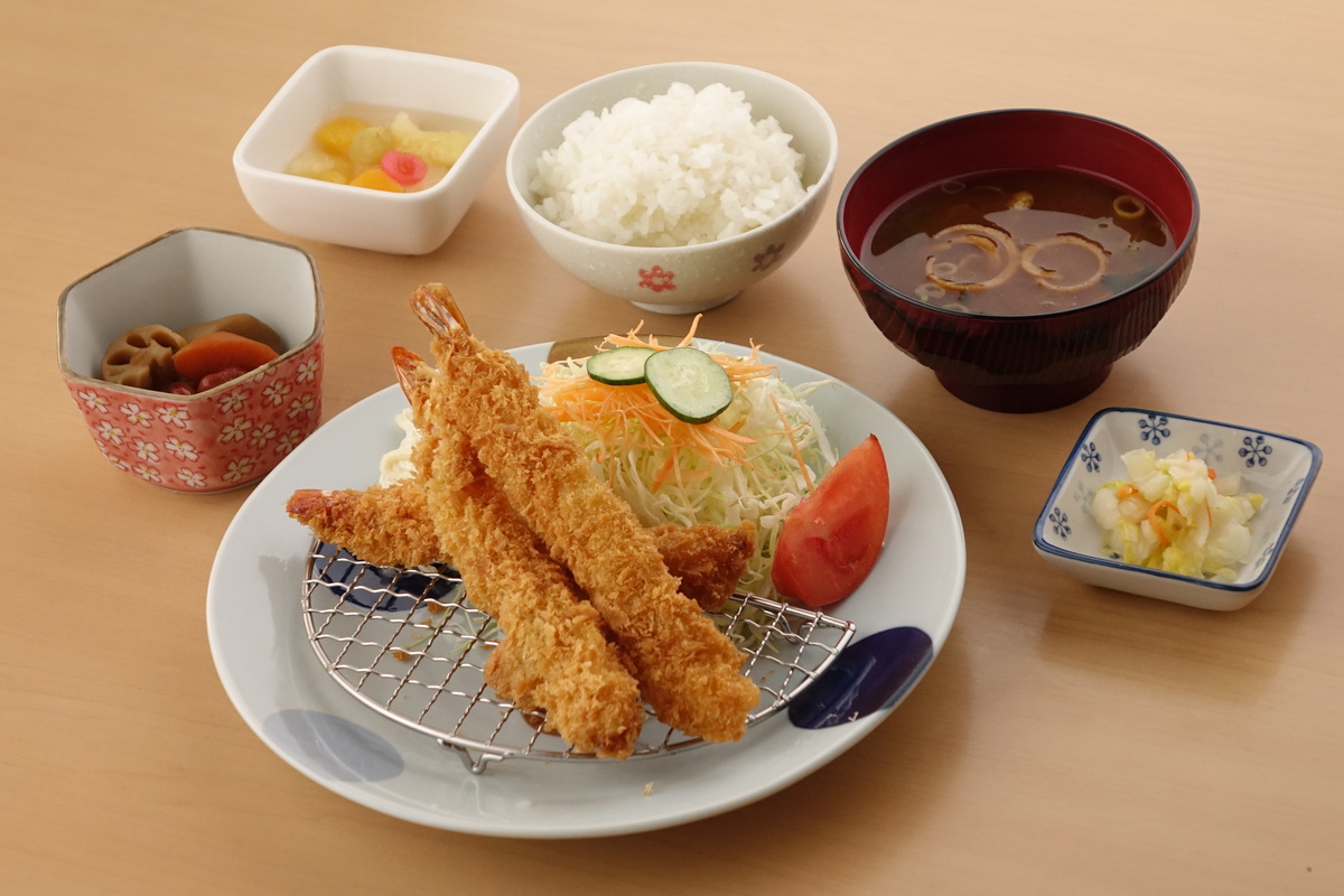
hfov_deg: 19.5
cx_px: 672
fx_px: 3920
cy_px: 448
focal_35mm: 105
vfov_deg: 13.0
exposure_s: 1/200
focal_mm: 38.37
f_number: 4
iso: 640
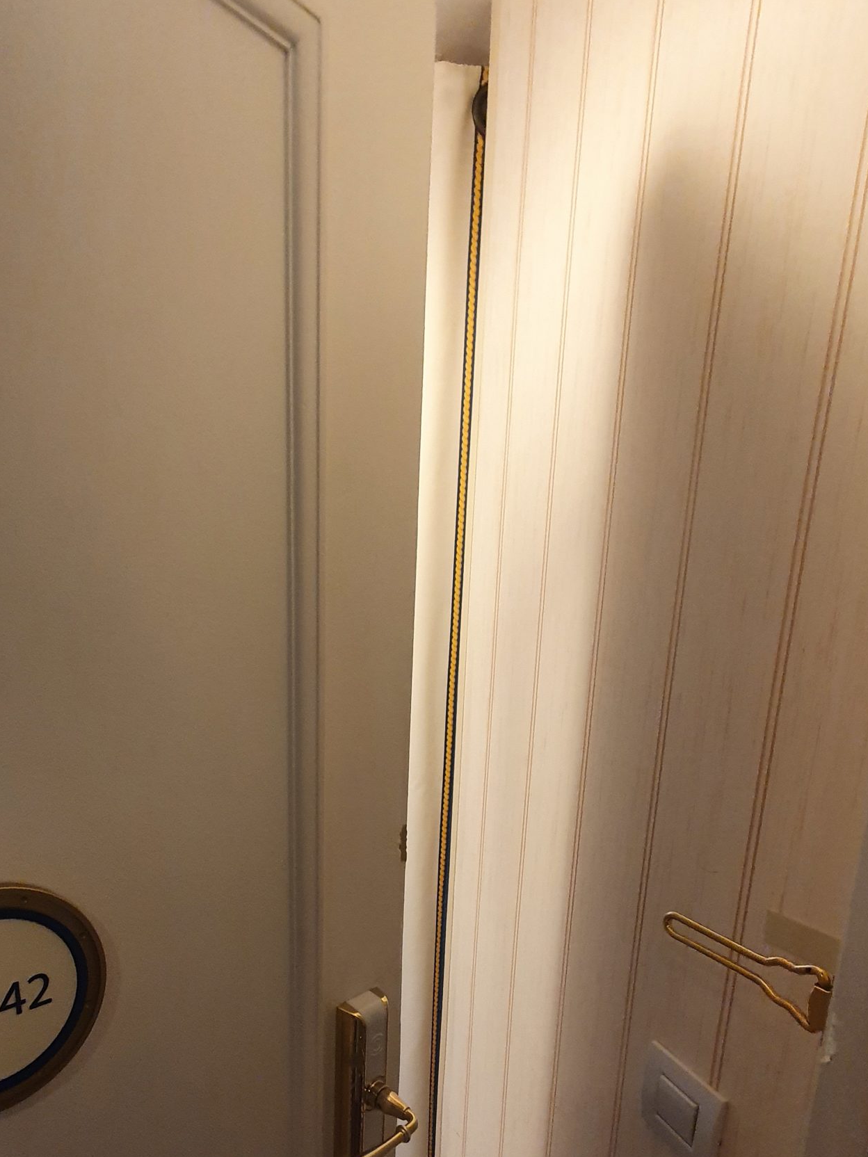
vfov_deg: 77.9
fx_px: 669
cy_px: 809
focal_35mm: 20
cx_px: 298
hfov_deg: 64.5
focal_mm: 1.8
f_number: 2.2
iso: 320
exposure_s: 1/50
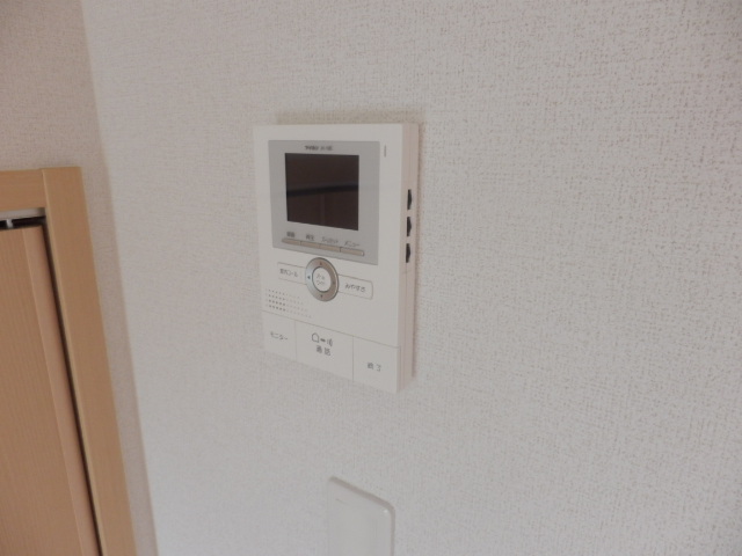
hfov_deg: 71.6
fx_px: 514
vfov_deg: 56.8
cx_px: 371
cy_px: 278
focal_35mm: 24
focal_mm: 4.2
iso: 200
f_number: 3
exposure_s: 1/30
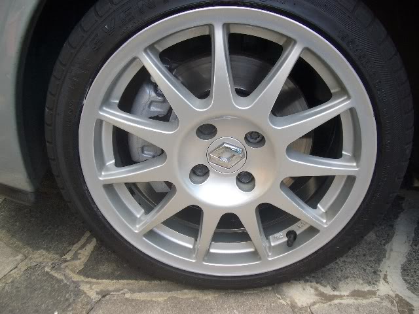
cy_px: 157
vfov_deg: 40.7
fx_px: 424
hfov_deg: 52.6
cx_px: 210
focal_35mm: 35
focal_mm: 5.8
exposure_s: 1/80
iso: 50
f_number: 2.6
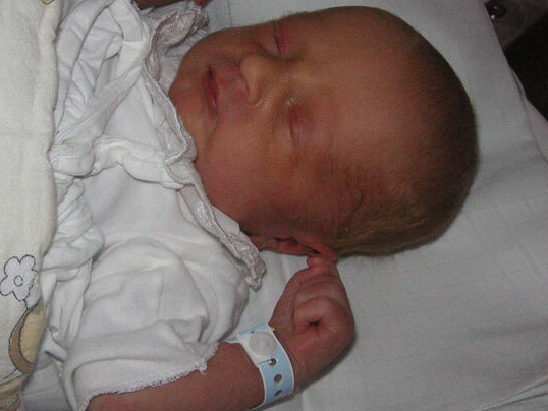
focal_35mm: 55
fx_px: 871
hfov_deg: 34.7
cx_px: 191
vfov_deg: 26.5
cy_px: 157
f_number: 6.7
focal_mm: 6.1
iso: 160
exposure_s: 1/45
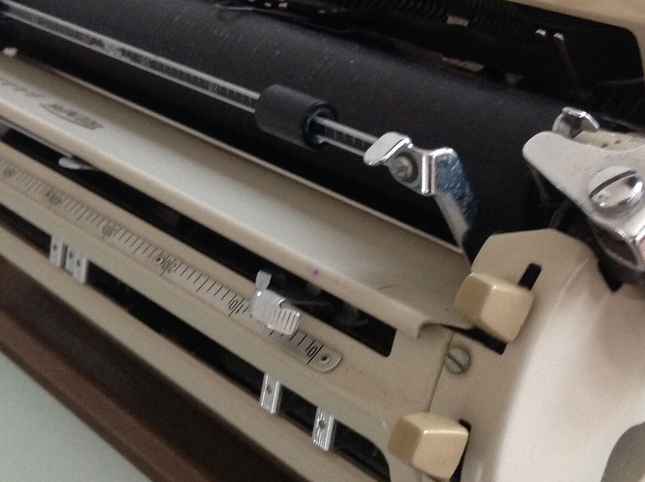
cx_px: 359
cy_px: 190
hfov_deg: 31.2
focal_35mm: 62
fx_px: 1154
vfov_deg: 23.5
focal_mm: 4.28
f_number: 2.4
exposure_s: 1/15
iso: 320
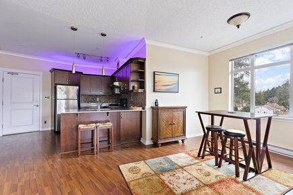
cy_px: 98
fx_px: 130
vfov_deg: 73.7
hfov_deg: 96.7
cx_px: 146
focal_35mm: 16
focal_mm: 16
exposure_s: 1/2
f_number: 7.1
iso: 400
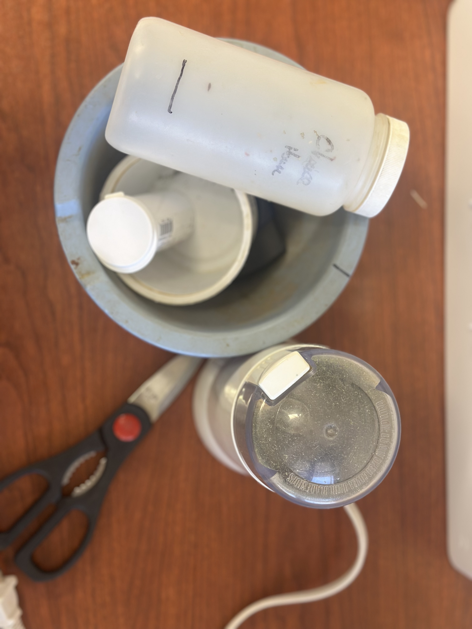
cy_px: 314
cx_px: 236
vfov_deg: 39.7
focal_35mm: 48
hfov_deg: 30.3
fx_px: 873
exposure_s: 1/60
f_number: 1.78
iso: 160
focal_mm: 6.86
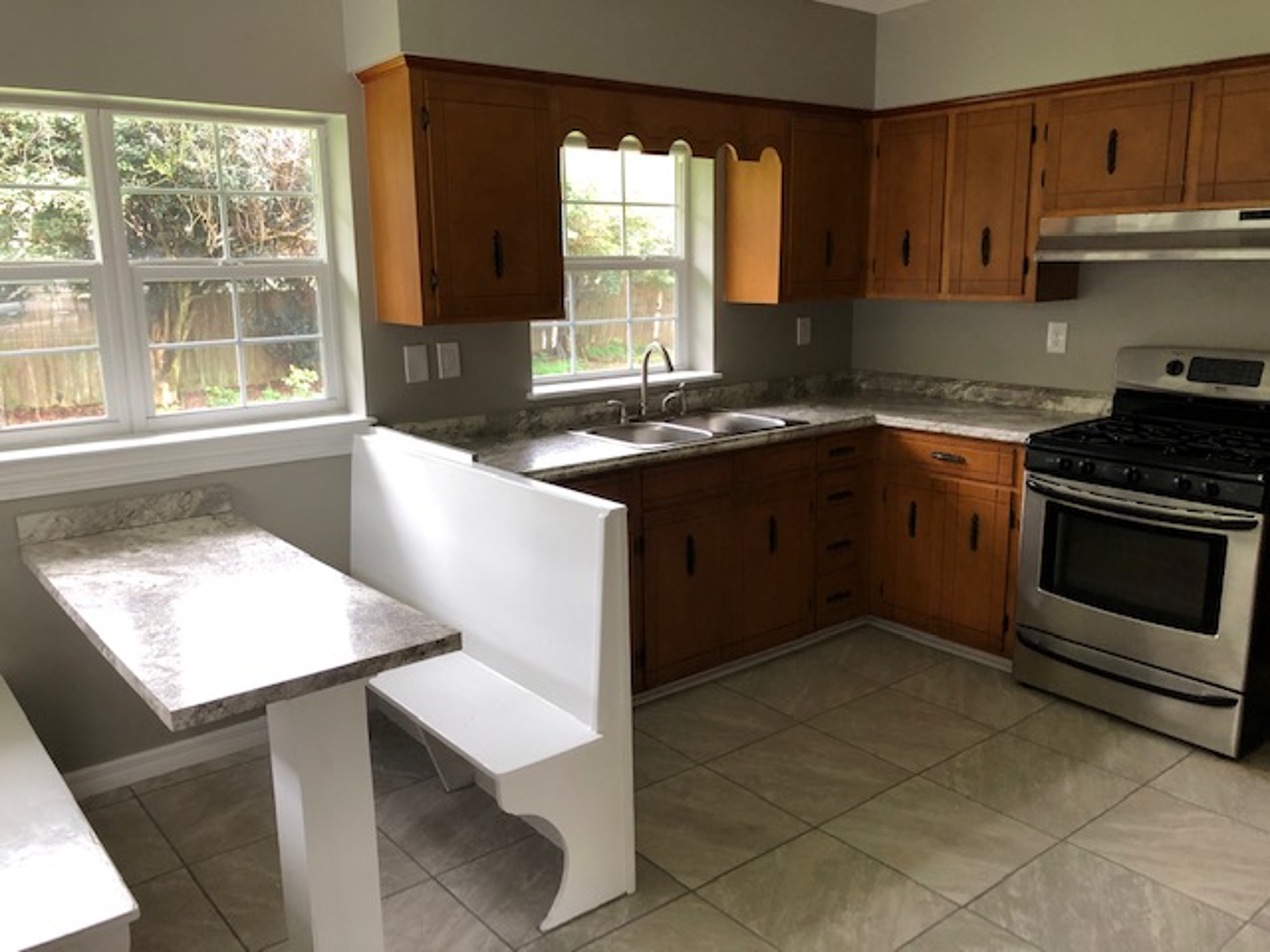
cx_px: 635
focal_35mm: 28
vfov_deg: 49.7
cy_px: 476
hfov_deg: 63.4
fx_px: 1027
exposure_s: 1/17
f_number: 1.8
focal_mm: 4
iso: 40
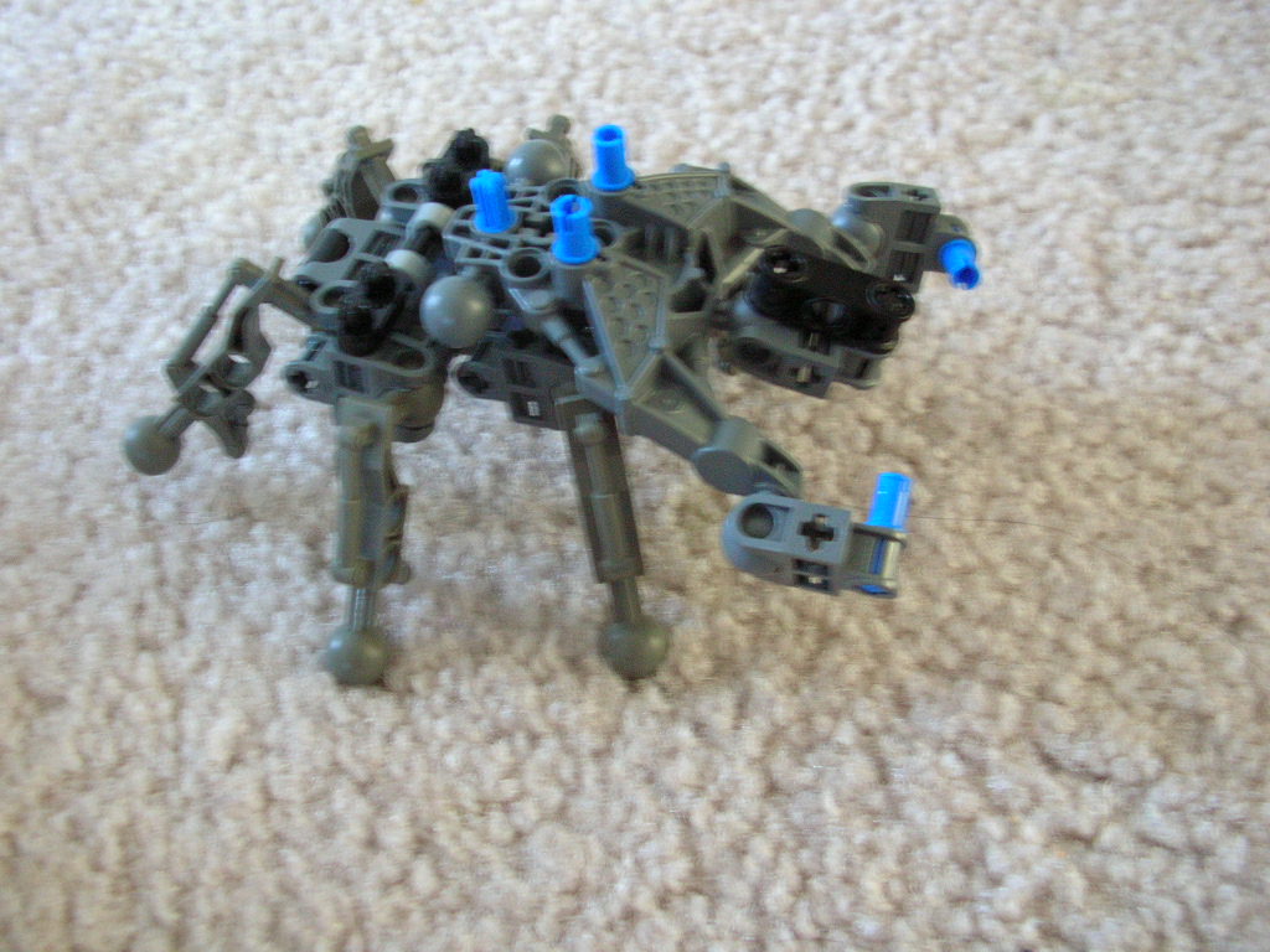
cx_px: 635
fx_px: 1284
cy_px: 476
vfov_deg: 40.7
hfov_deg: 52.6
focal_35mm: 35
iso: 189
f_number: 2.8
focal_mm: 5.8
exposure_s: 1/6
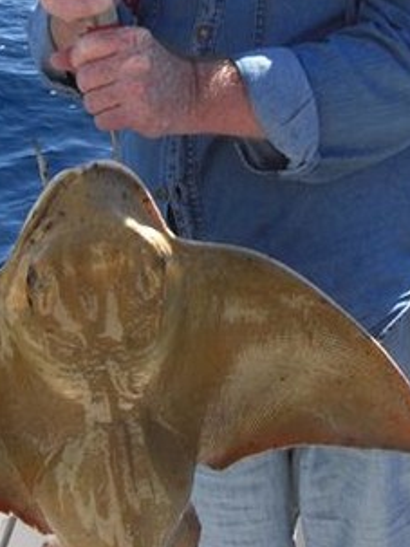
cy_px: 78
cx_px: 219
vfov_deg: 24.2
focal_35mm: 79
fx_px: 1248
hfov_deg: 18.6
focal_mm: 7.9
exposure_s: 1/400
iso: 80
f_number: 4
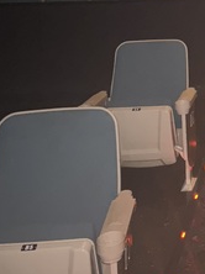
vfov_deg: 23.8
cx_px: 284
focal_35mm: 75
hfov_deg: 18.0
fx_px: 593
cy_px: -49
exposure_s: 1/4
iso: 1000
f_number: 1.6
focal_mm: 5.96
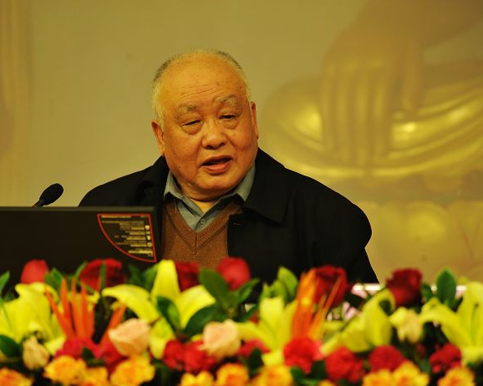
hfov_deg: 4.6
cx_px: 203
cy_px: 193
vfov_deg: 3.7
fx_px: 6002
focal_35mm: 420
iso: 1000
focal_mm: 370
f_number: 5.6
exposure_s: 1/30
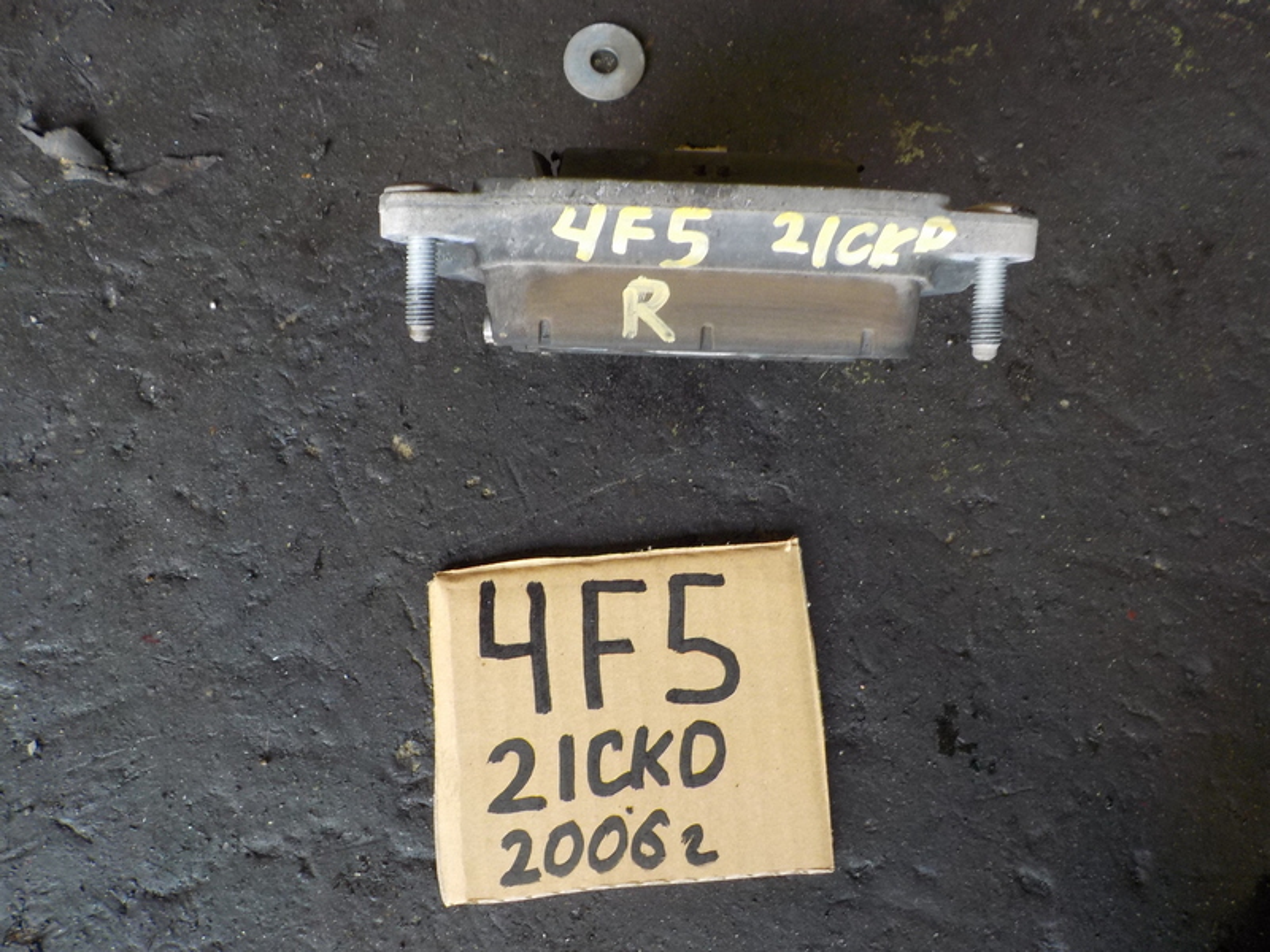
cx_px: 635
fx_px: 1101
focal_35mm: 30
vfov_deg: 46.8
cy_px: 476
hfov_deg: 60.0
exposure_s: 1/40
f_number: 3.3
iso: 125
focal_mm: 4.1
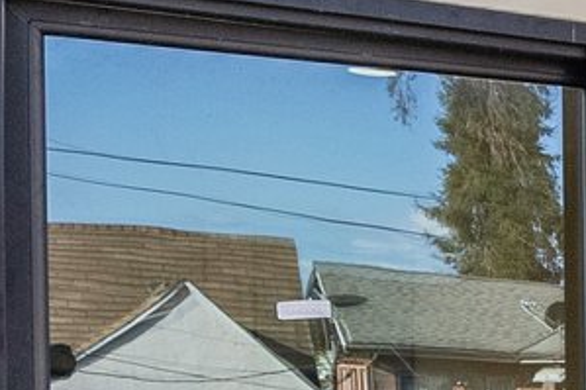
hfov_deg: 14.8
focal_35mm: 96
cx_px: 1344
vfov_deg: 14.0
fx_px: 1562
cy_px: 397
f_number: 6.3
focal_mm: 14
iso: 640
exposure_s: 1/800
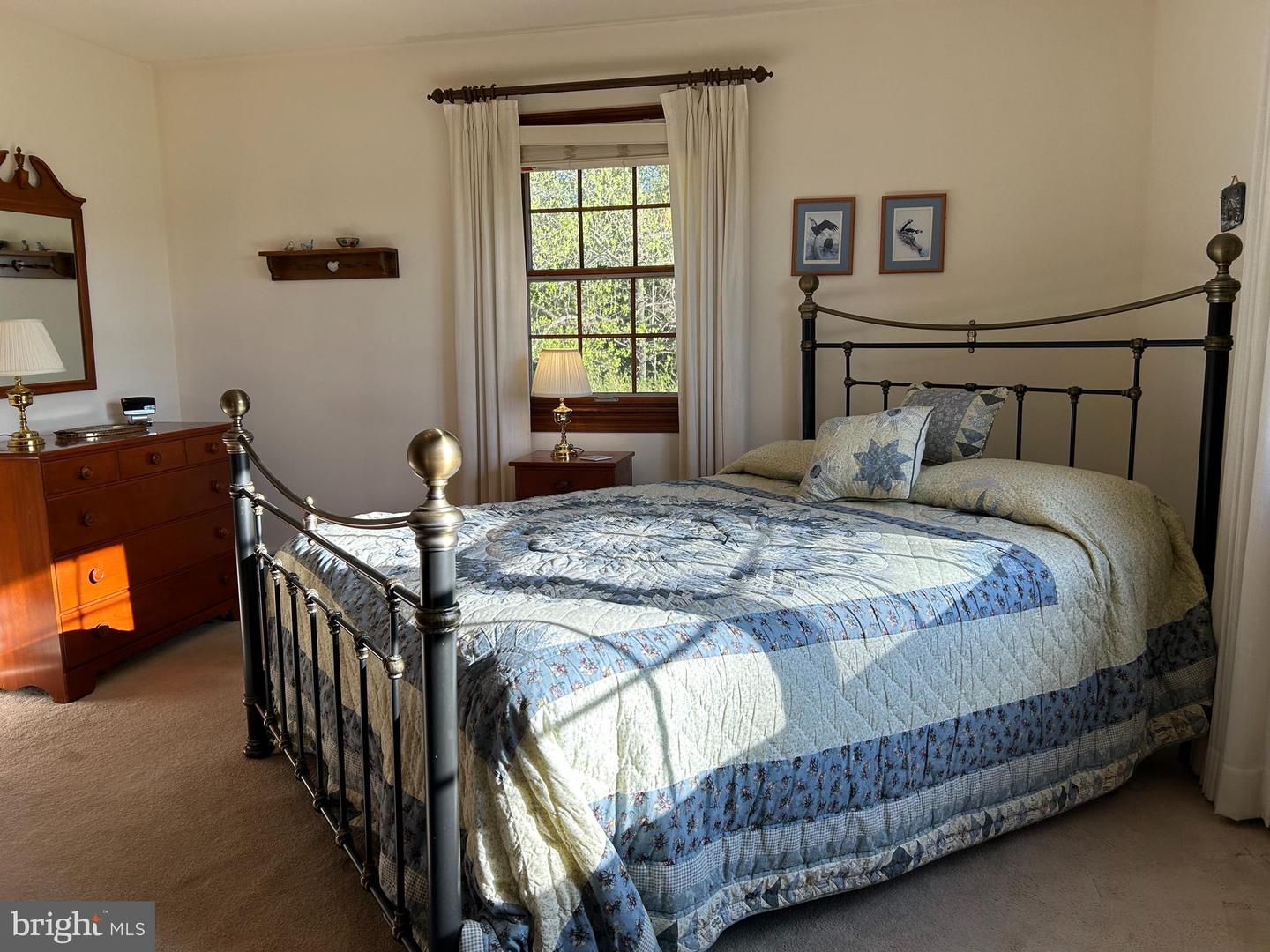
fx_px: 954
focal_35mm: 26
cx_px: 635
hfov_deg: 67.3
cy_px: 476
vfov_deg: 53.1
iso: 50
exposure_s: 1/394
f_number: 1.5
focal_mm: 5.7
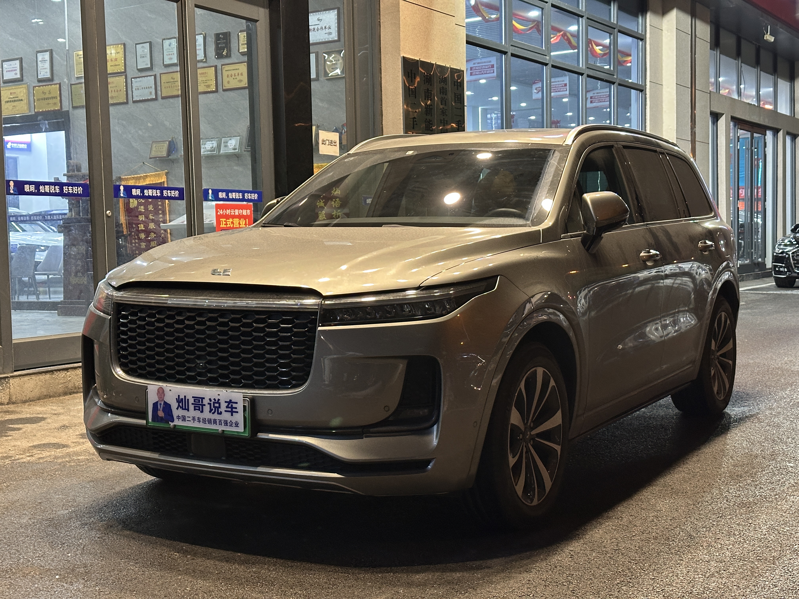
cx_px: 400
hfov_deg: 39.7
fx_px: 1108
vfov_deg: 30.3
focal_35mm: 48
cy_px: 300
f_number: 1.78
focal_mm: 6.86
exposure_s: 1/33
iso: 250
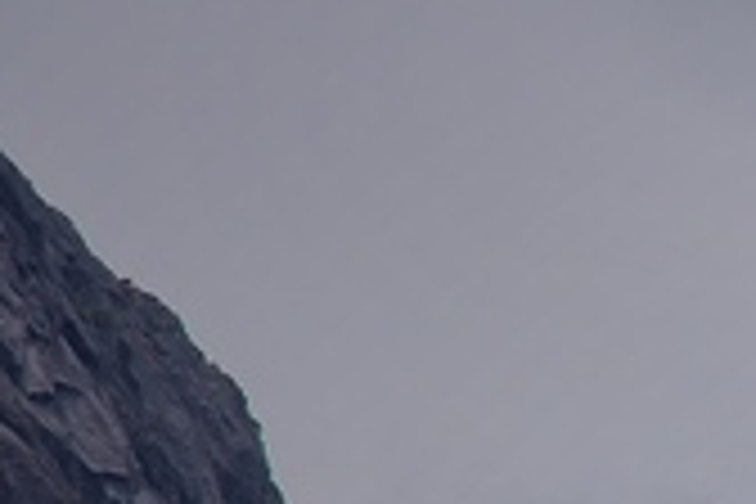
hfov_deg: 2.2
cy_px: 1305
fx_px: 19213
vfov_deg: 1.5
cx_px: 2290
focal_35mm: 915
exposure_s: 1/250
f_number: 5.6
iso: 100
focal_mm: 120
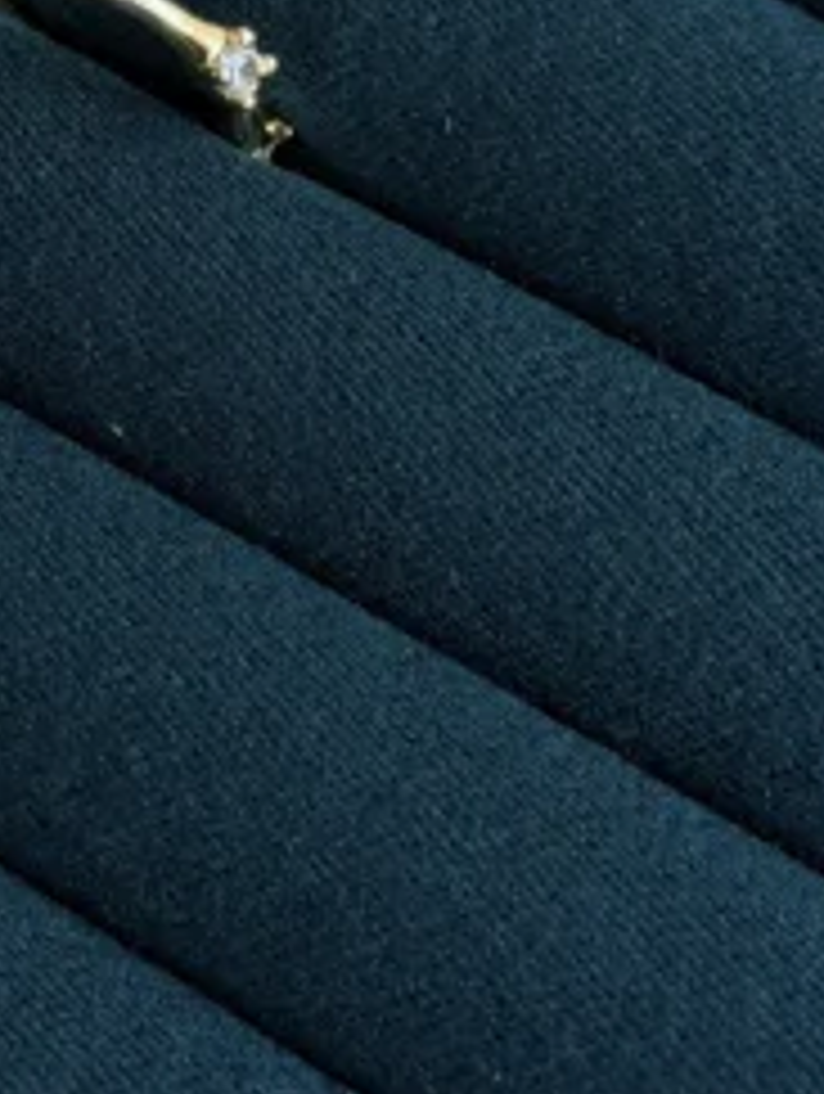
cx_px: 95
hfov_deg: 13.0
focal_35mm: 113
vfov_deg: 17.1
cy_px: 52
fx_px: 3577
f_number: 1.78
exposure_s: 1/170
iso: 64
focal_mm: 6.76
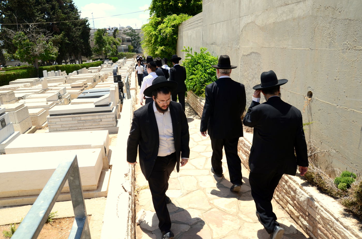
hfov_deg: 70.6
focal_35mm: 26
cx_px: 181
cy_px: 120
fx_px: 256
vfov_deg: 50.2
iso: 100
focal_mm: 17
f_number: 7.1
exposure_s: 1/250
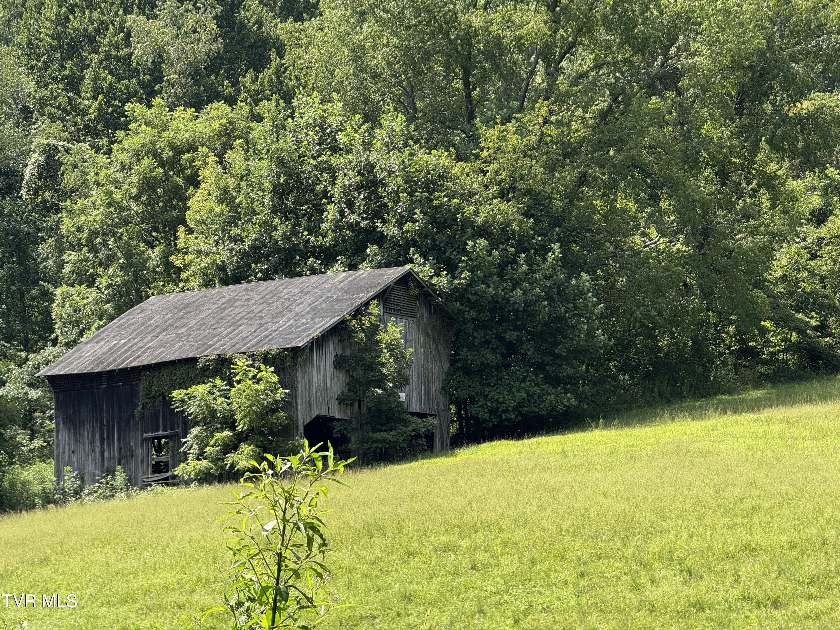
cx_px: 420
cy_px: 315
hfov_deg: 16.4
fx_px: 2912
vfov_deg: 12.3
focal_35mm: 120
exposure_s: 1/576
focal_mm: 15.66
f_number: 2.8
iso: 64
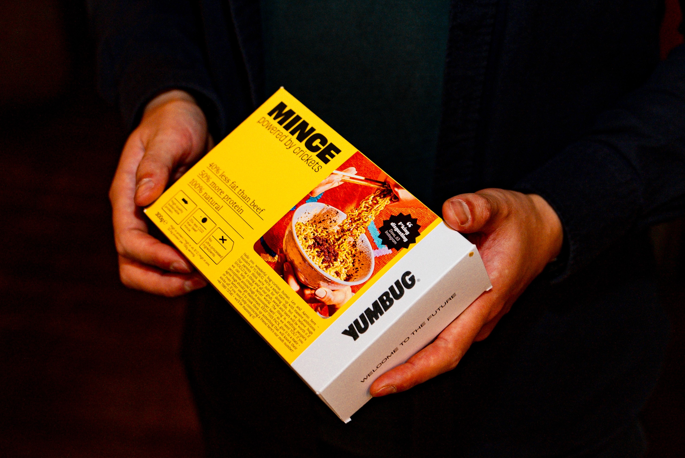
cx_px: 325
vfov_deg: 24.6
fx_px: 1047
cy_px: 288
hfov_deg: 36.2
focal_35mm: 55
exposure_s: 1/125
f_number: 2.8
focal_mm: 38
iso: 1000
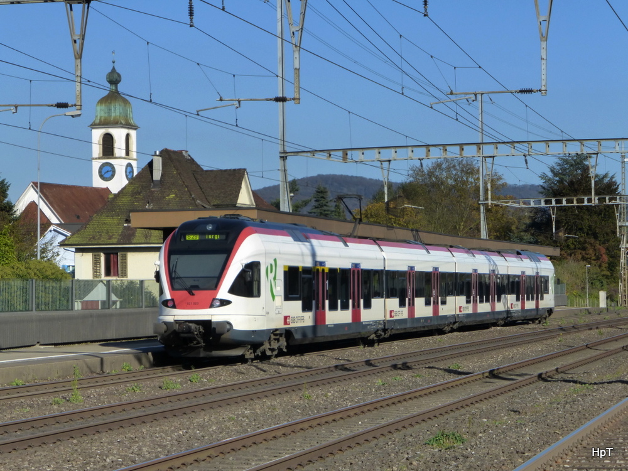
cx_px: 314
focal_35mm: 119
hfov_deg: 16.6
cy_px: 236
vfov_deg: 12.5
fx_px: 2159
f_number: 5.3
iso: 160
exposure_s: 1/640
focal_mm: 19.4
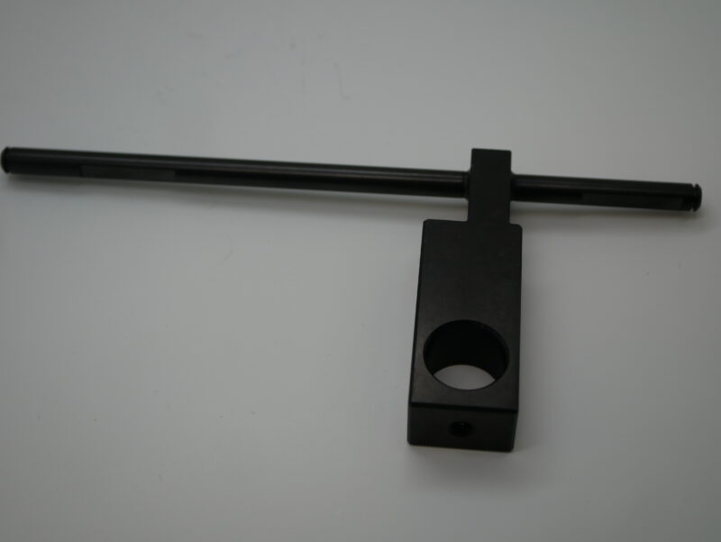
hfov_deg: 32.2
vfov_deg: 24.4
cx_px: 360
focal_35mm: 60
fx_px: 1250
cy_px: 271
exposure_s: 1/200
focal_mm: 30
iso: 200
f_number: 3.5
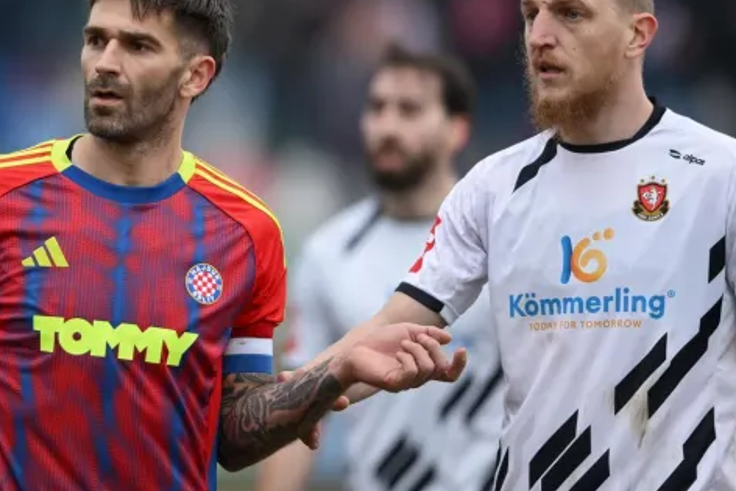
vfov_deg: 2.1
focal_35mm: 644
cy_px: 292
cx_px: 377
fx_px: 13169
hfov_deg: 3.2
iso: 1250
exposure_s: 1/2000
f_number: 2.8
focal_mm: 400
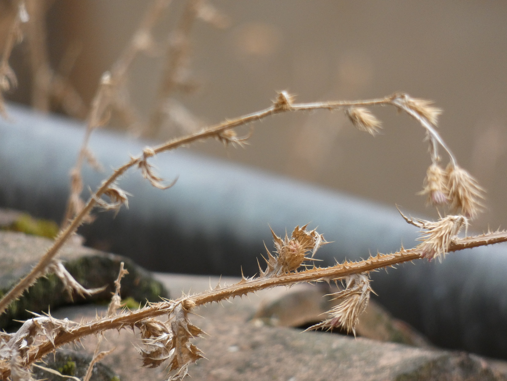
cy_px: 190
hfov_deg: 1.7
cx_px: 254
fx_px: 17576
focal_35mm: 1200
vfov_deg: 1.2
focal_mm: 215
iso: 250
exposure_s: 1/125
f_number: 5.9
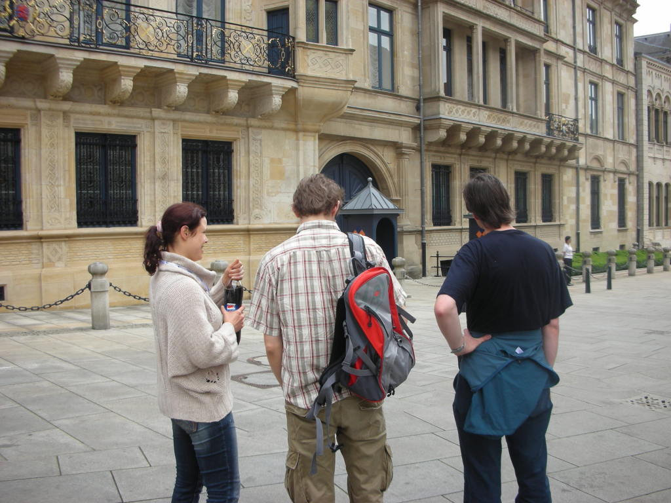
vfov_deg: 40.7
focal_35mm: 35
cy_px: 252
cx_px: 336
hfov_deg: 52.6
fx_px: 678
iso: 50
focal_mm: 5.8
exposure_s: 1/236
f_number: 3
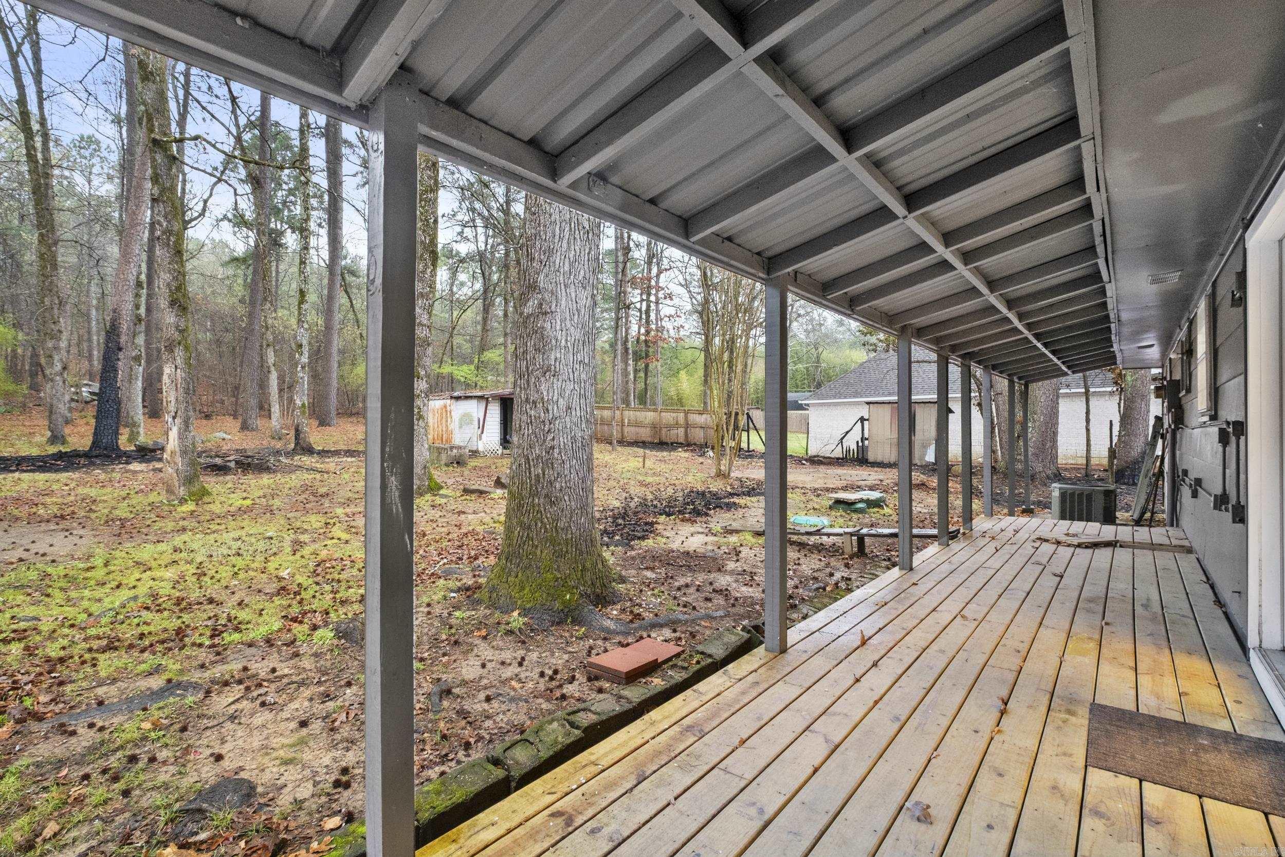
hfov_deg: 96.7
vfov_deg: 73.8
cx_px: 642
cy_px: 428
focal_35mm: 16
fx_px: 571
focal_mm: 10.5
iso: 800
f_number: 8
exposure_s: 1.5
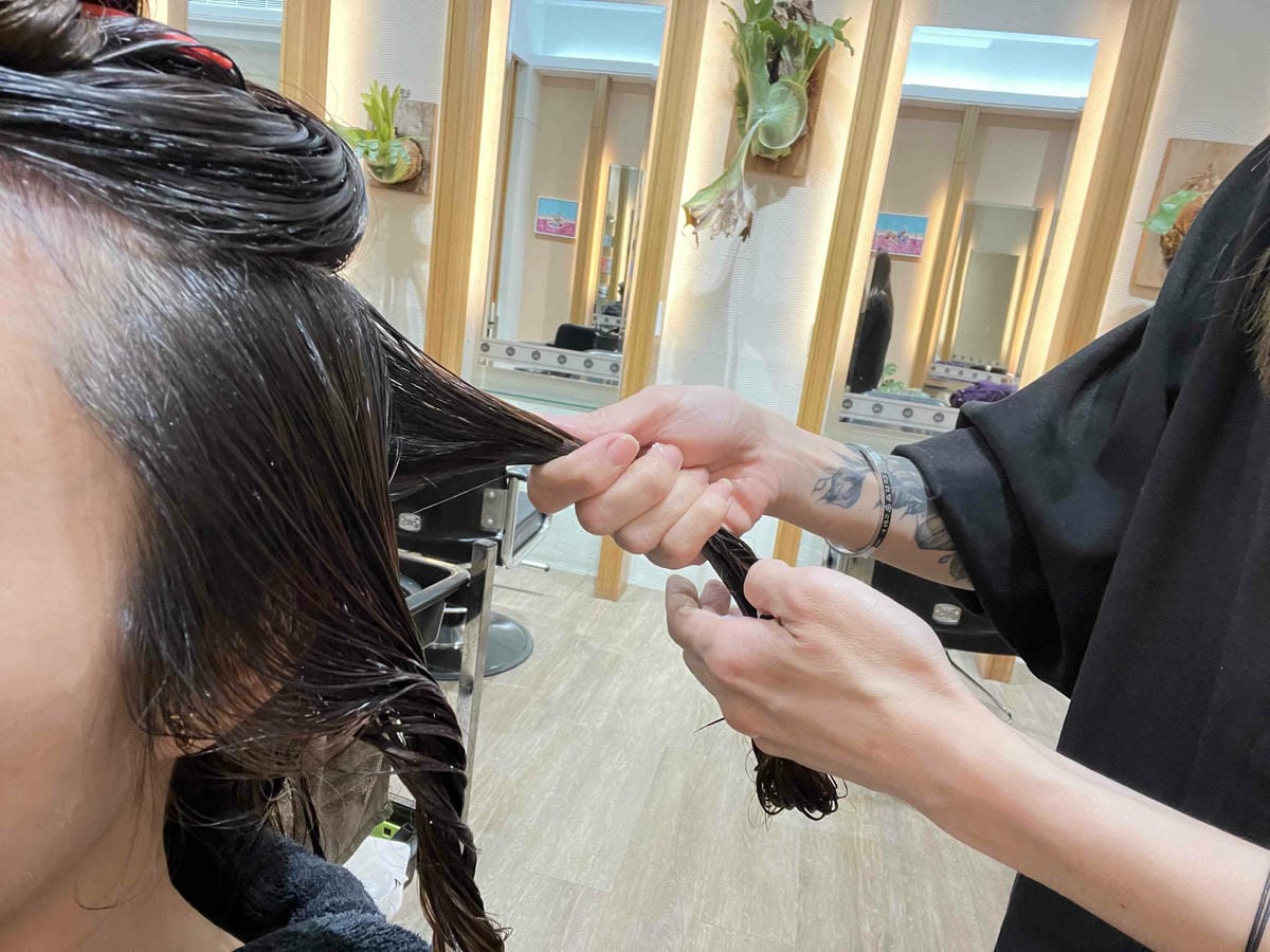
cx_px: 635
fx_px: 844
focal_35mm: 23
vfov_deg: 58.9
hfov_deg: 73.9
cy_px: 476
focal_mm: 2.71
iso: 320
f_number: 2.2
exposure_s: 1/60
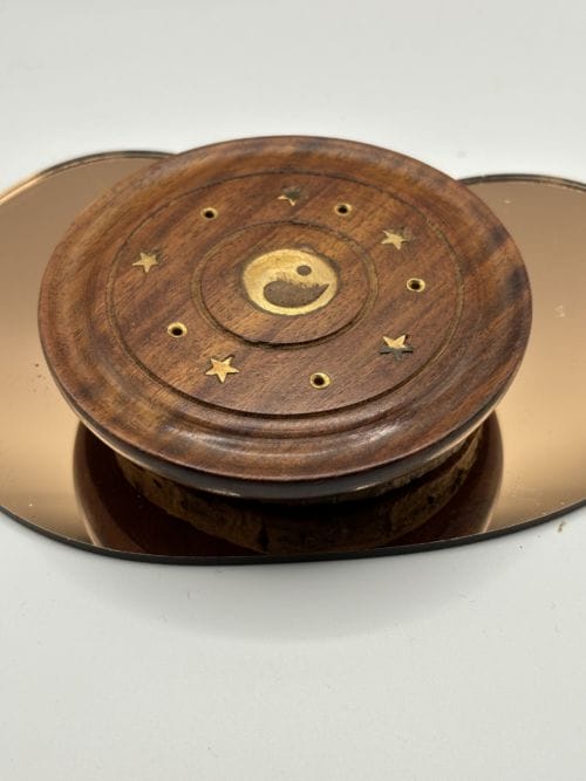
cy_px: 390
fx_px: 1174
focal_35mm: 52
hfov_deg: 28.0
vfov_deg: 36.8
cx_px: 293
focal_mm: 5.96
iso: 32
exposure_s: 1/258
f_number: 1.6
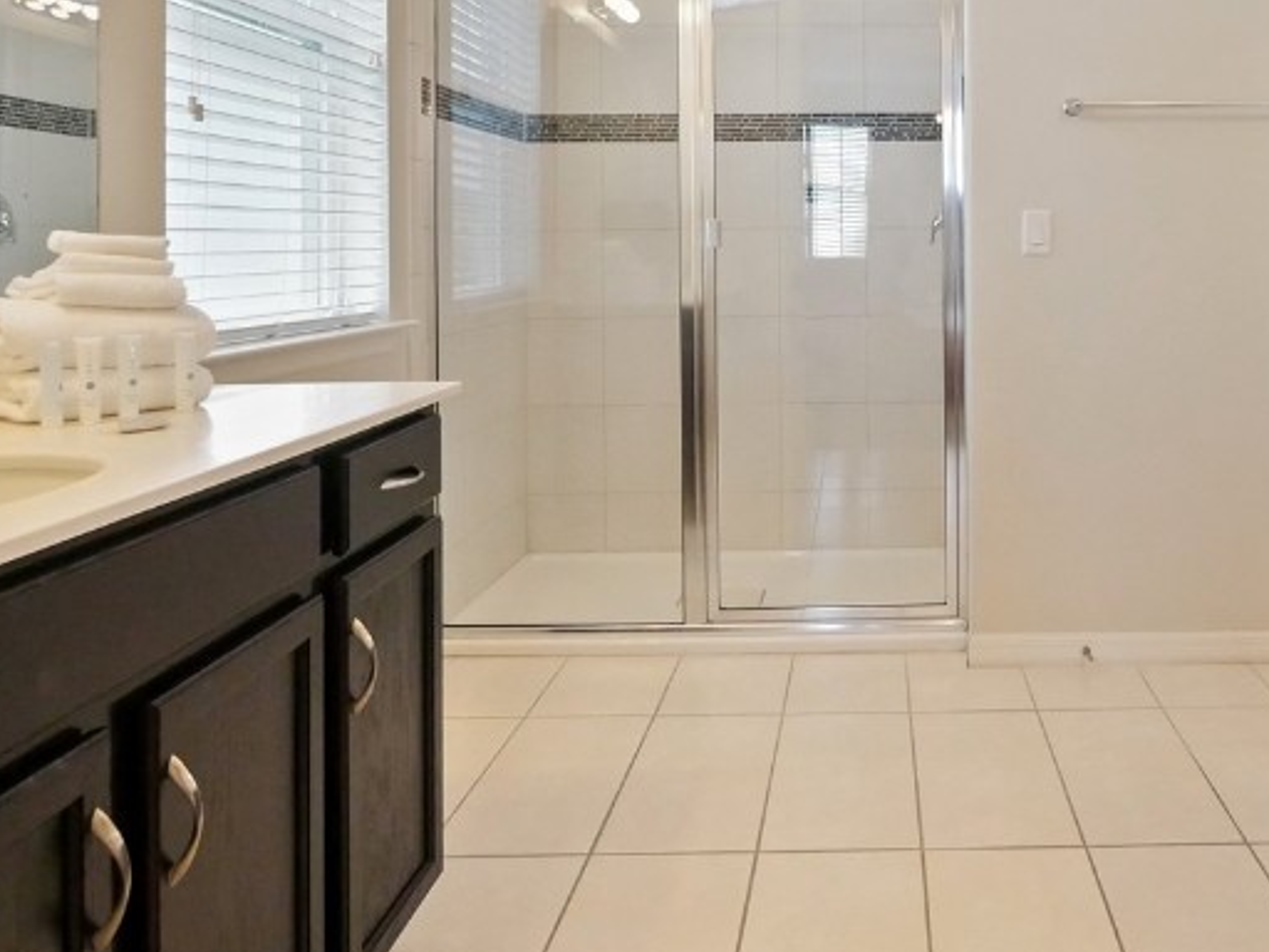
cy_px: 275
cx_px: 924
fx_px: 1026
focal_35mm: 28
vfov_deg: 48.4
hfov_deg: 60.6
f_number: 4
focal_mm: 7
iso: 3200
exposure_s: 1/60
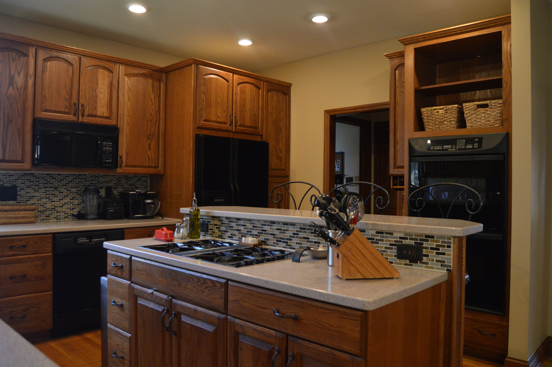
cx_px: 276
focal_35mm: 27
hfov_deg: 67.4
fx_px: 414
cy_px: 184
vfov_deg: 47.8
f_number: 4
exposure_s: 1/160
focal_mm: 18
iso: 1600
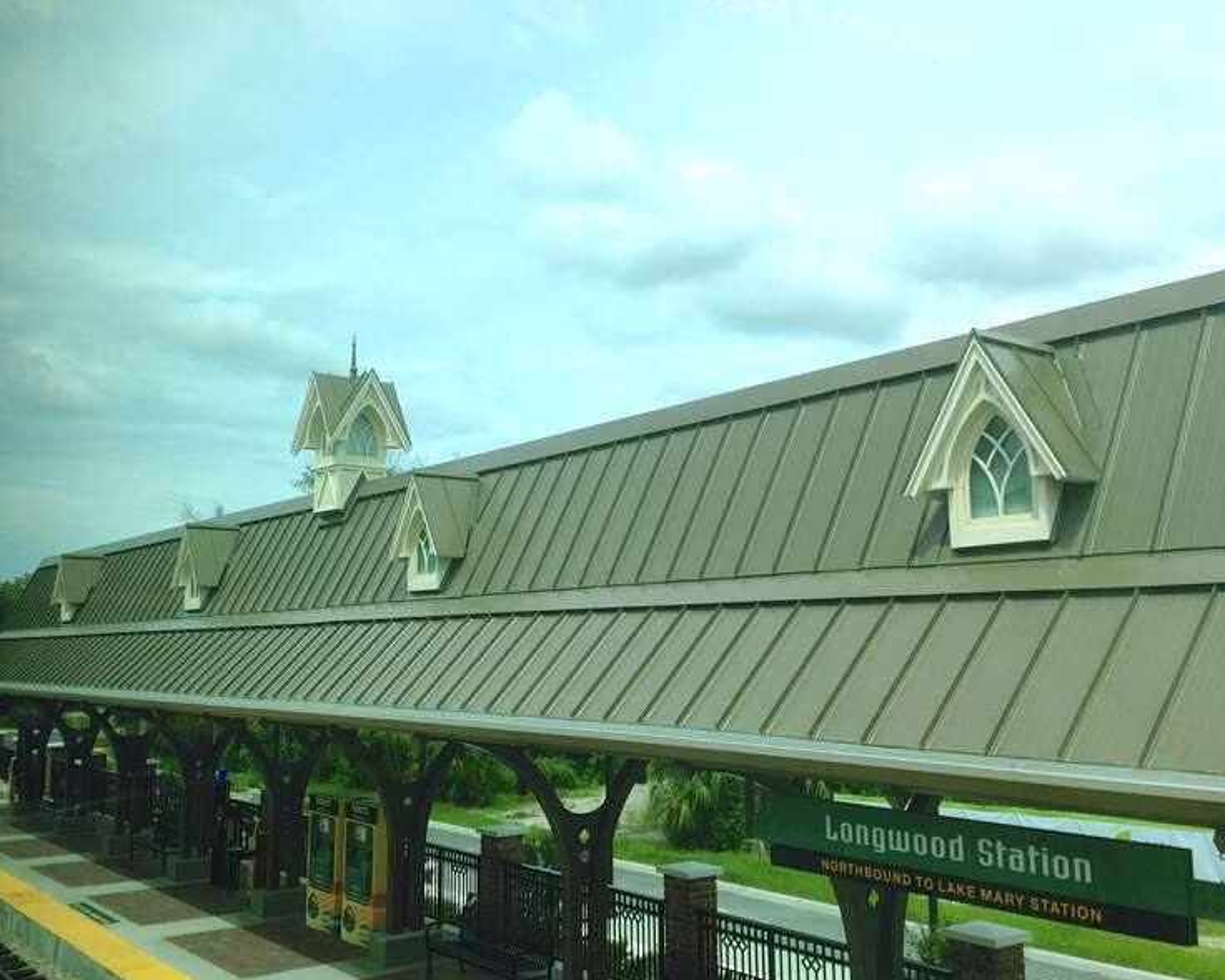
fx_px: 1269
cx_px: 573
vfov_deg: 42.2
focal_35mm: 35
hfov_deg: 51.5
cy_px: 497
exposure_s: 1/387
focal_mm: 4.12
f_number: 2.4
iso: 50
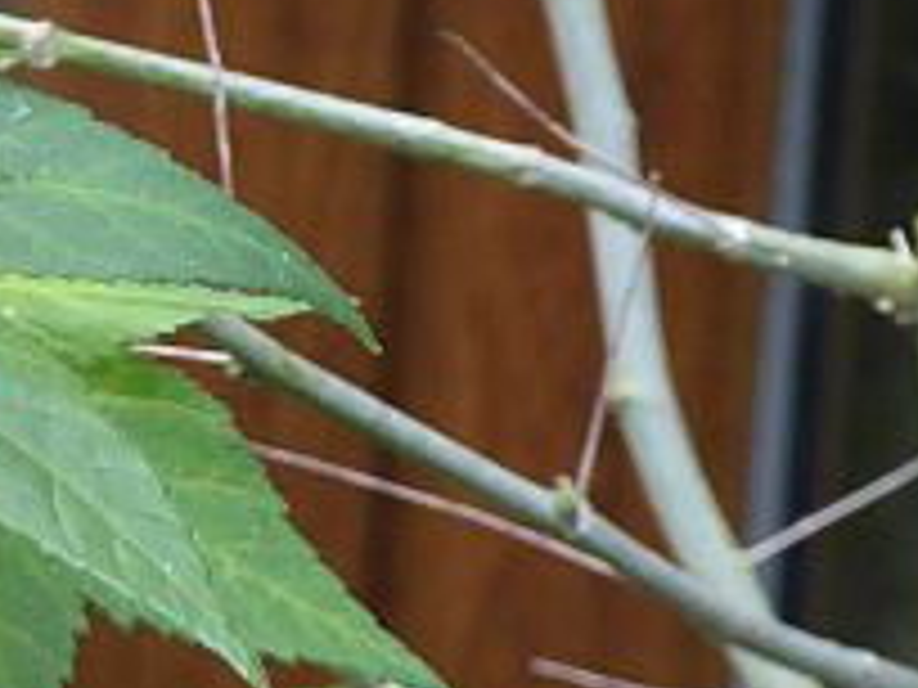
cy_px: 791
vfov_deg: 4.8
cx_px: -256
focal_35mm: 307
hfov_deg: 6.4
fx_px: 8141
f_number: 4.9
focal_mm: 16.1
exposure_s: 1/40
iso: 400
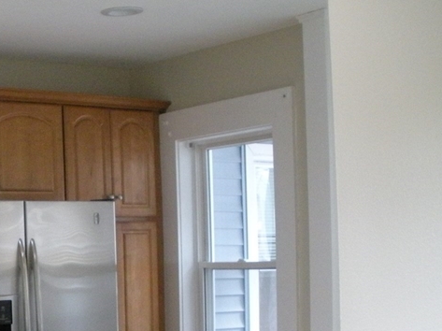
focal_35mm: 78
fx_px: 995
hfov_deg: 24.0
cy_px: 329
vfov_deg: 18.4
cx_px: 2
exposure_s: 1/33.6
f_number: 3.5
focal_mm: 6.3
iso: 400
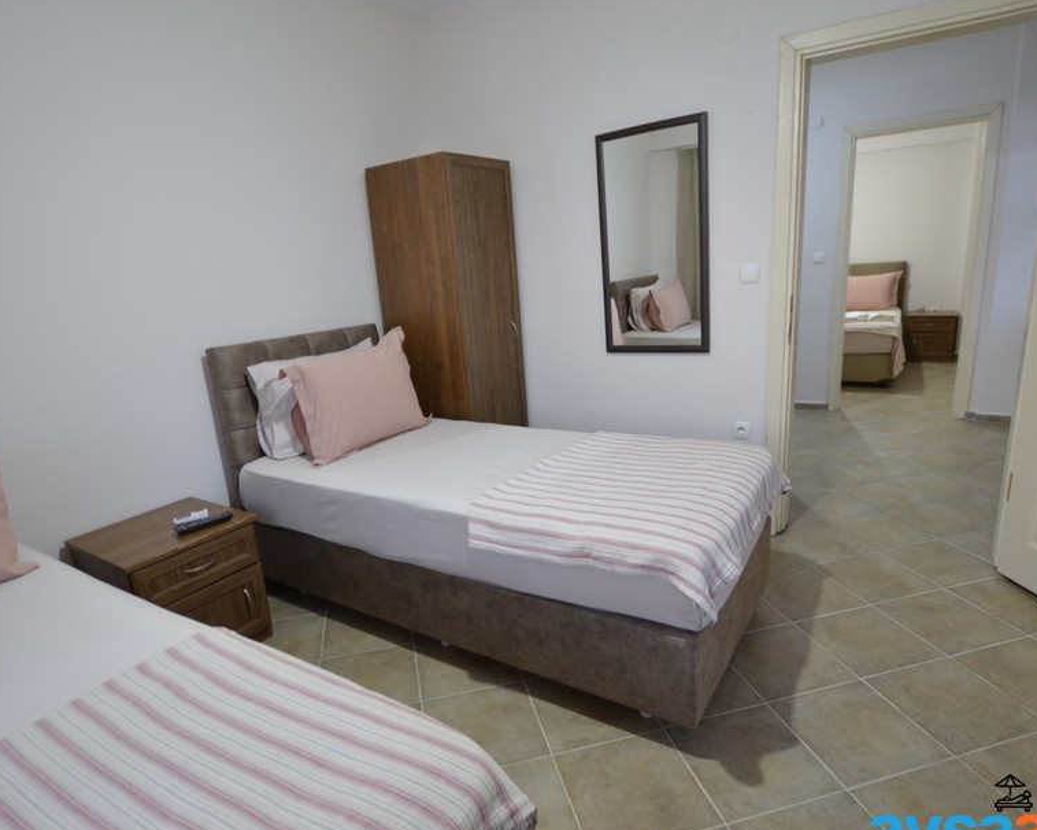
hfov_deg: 83.2
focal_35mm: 19
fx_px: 583
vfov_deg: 70.8
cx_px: 485
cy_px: 437
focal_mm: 10
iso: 800
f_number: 3.5
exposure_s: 1/45
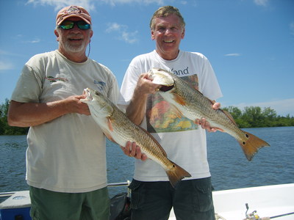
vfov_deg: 40.7
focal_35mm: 35
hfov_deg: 52.6
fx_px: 297
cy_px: 110
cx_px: 147
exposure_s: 1/250
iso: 50
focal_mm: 5.8
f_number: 7.1
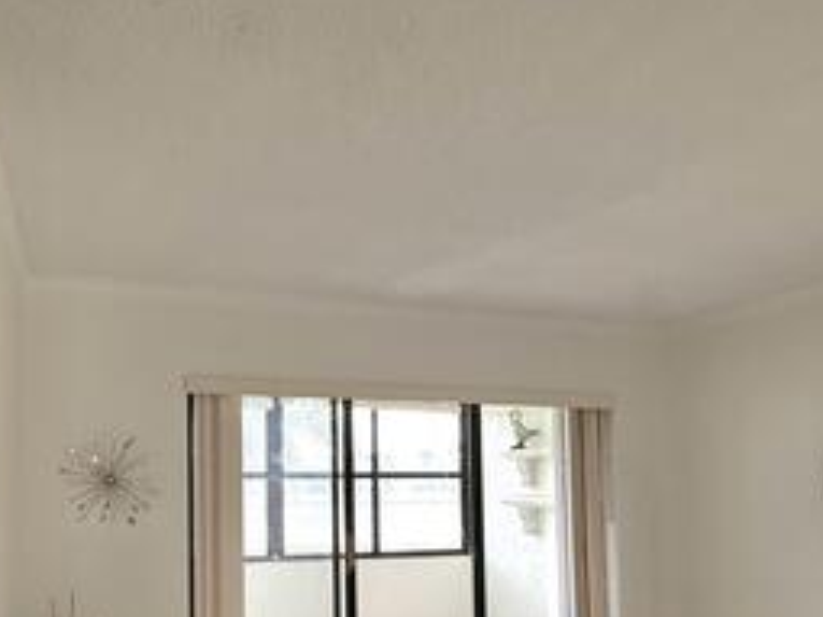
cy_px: 468
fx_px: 523
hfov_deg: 70.4
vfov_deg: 57.7
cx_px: 190
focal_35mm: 22
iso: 200
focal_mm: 2.22
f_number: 2.2
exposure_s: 1/120
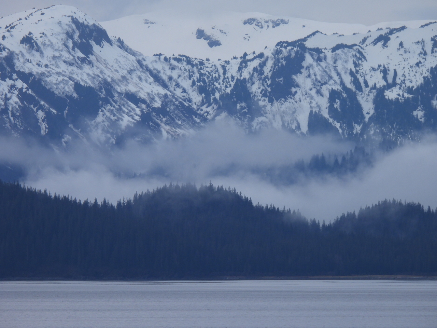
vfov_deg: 2.3
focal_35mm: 650
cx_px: 218
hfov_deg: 3.1
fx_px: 8206
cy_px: 164
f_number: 5.6
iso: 140
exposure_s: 1/500
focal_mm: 116
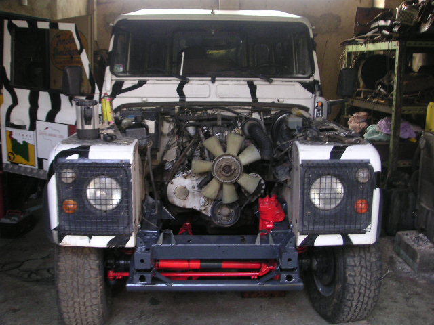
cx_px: 217
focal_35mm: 38
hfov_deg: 49.0
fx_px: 476
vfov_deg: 37.7
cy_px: 162
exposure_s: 1/20
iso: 100
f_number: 2.8
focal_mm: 5.9
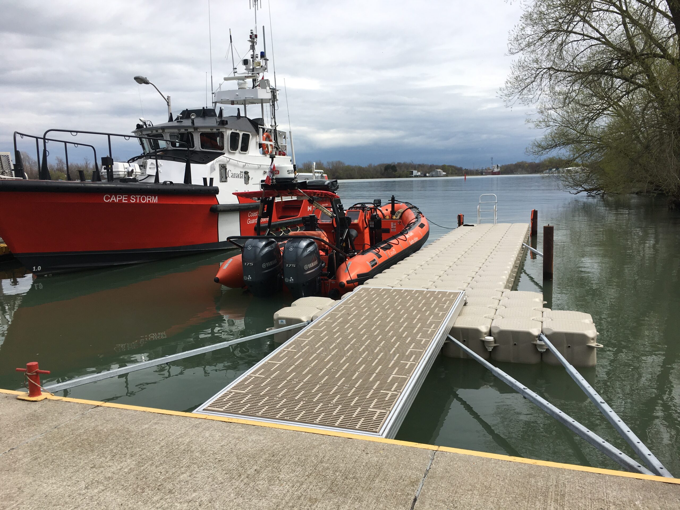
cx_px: 340
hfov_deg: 61.7
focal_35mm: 29
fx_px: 570
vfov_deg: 48.2
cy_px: 255
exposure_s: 1/2481
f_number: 2.2
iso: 25
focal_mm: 4.15
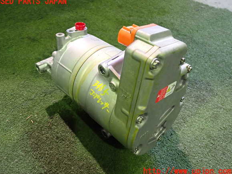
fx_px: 208
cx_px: 114
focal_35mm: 31
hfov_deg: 58.4
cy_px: 86
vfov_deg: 45.4
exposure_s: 1/30
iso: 500
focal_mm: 5.4
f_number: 2.3
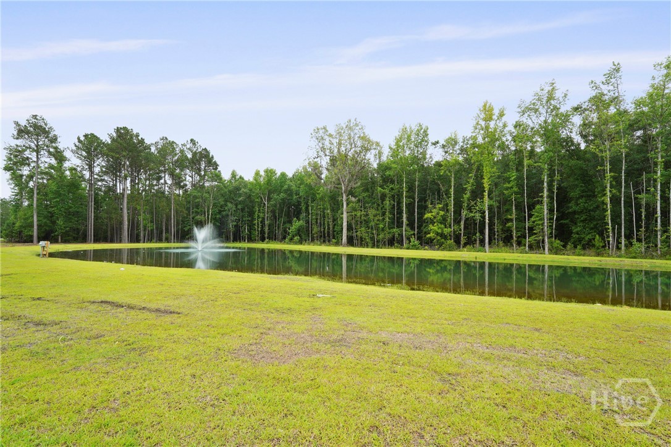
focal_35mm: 16
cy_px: 224
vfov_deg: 72.1
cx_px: 336
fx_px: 308
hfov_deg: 95.0
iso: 320
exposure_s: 1/160
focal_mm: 16.5
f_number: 9
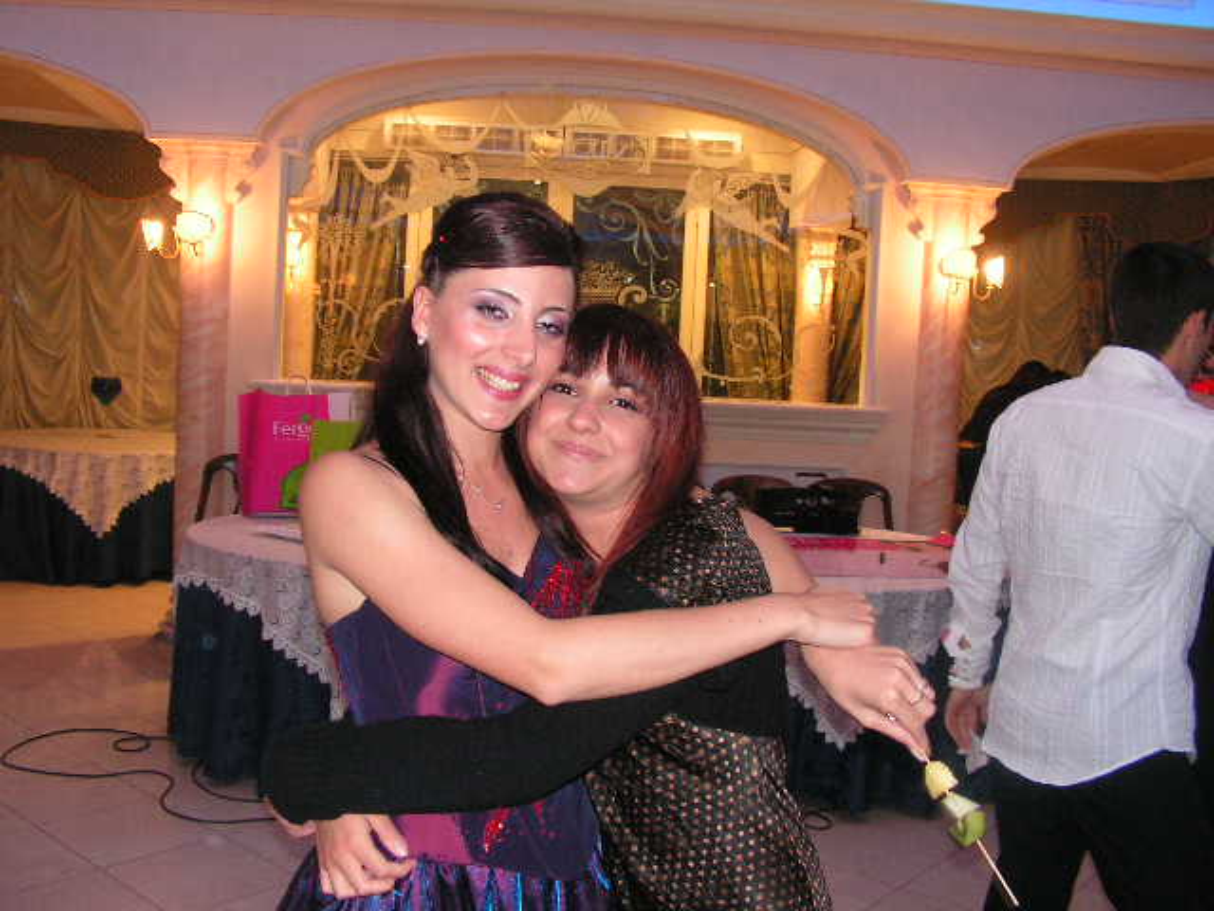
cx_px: 607
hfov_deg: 51.4
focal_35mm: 36
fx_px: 1263
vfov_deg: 39.7
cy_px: 456
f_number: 3.2
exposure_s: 1/40
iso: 200
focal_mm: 6
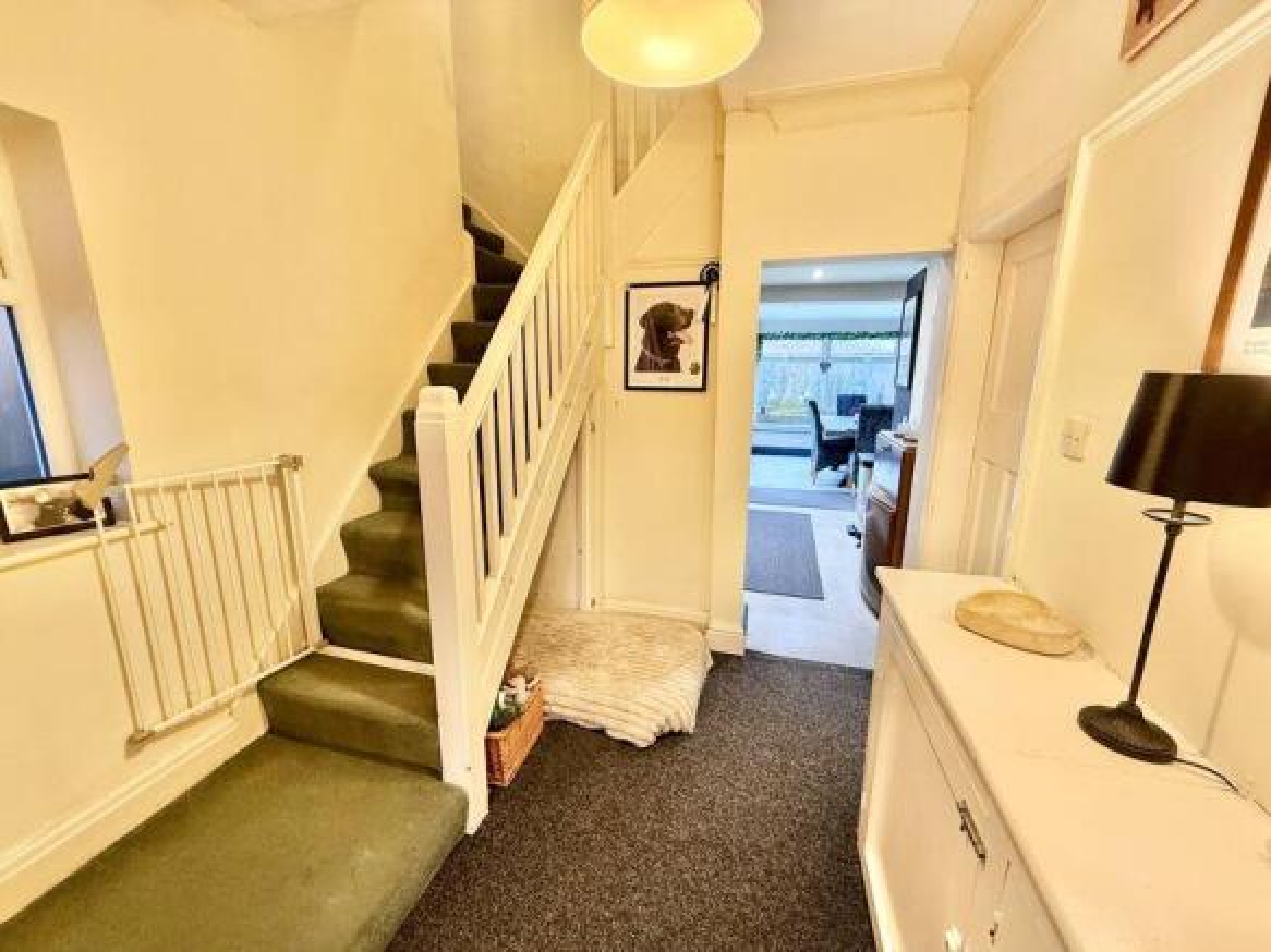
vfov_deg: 85.7
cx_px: 636
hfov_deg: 102.1
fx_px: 514
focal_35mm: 14
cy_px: 476
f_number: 2.2
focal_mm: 2.22
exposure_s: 1/50
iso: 320
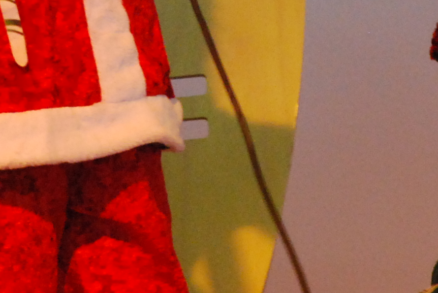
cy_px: -44
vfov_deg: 1.9
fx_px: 8615
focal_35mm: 707
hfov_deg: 2.9
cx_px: 197
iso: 1600
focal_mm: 105
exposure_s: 1/40
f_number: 5.6
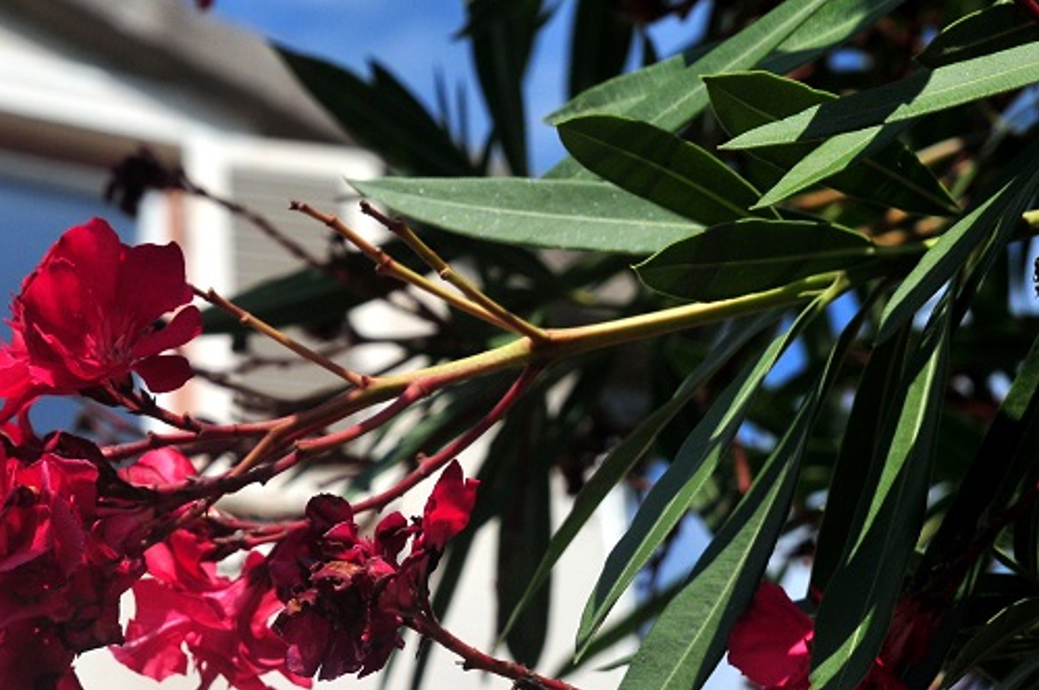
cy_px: 533
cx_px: 153
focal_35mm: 150
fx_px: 4324
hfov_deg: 13.6
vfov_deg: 9.1
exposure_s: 1/2000
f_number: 8
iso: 320
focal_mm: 50
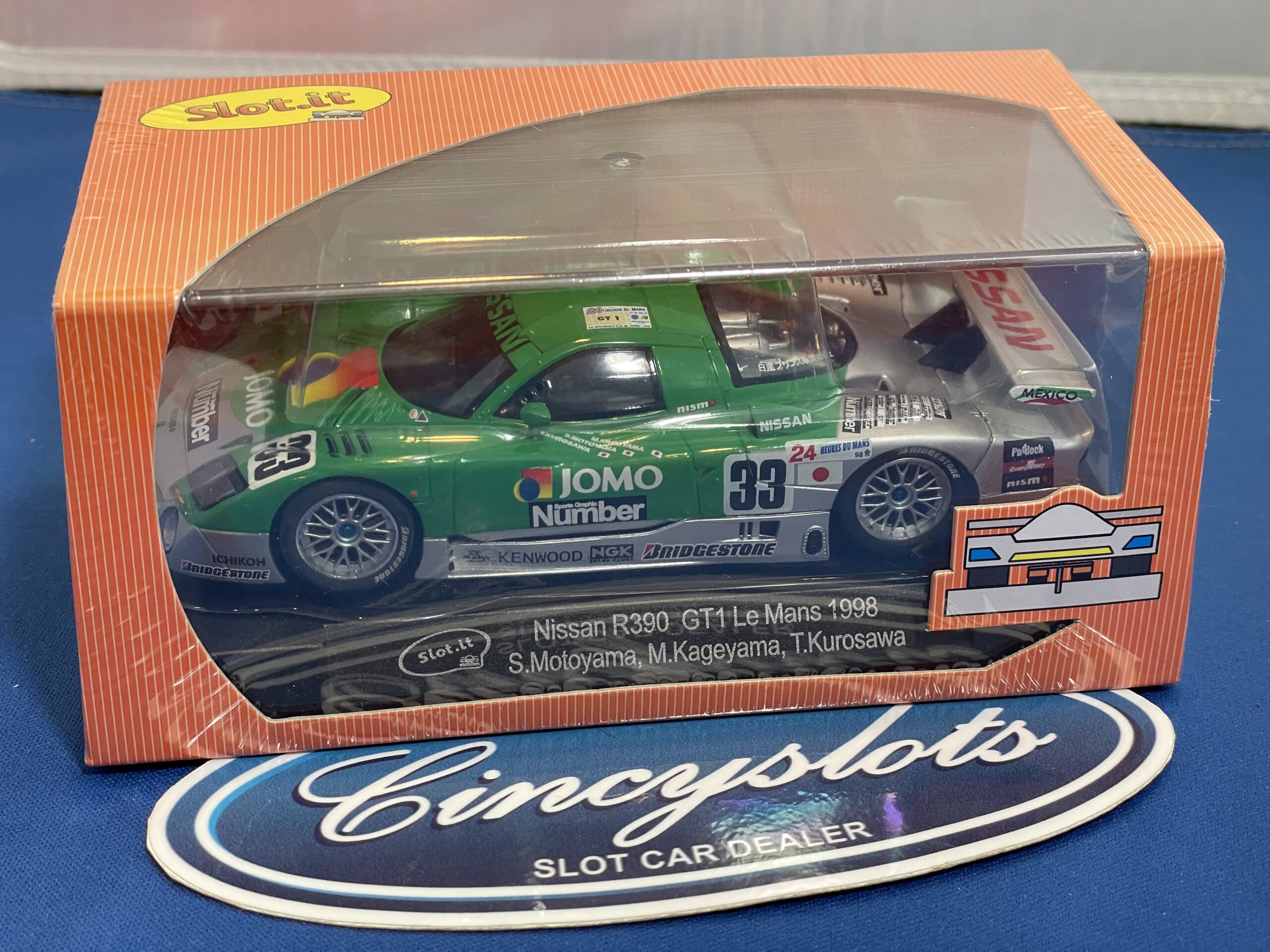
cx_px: 635
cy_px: 476
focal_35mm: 52
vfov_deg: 28.0
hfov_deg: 36.8
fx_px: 1908
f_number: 2
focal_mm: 6
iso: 160
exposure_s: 1/120
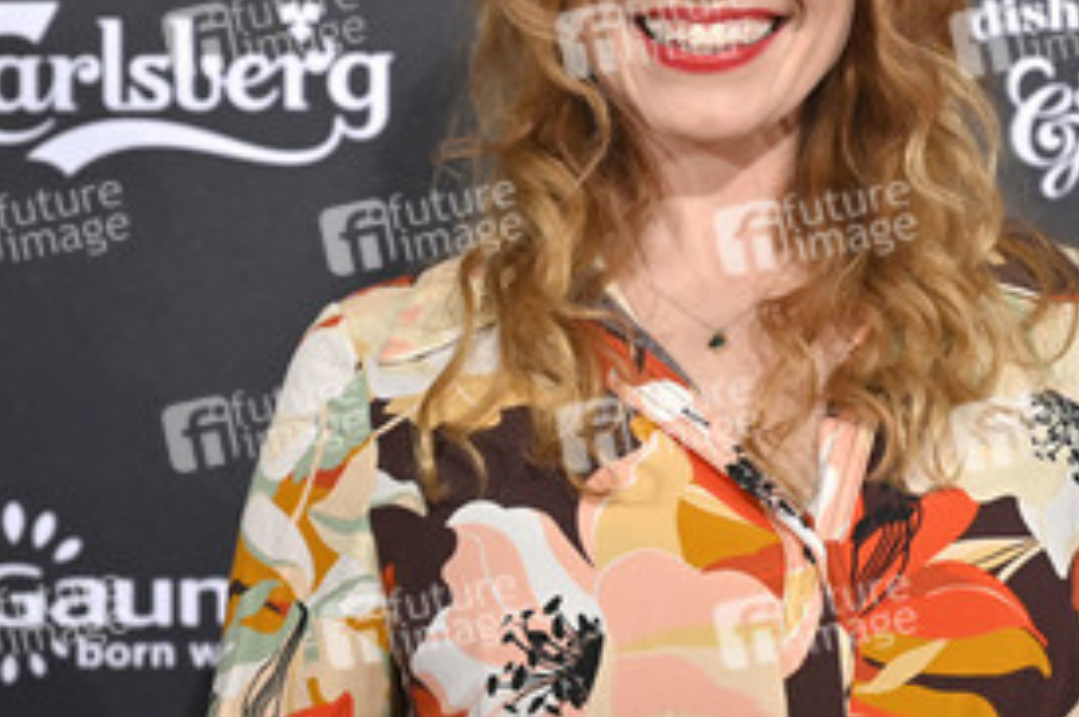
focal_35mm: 112
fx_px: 3353
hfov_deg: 18.2
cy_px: 130
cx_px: 711
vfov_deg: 12.1
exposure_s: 1/200
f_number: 4
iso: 800
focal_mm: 68
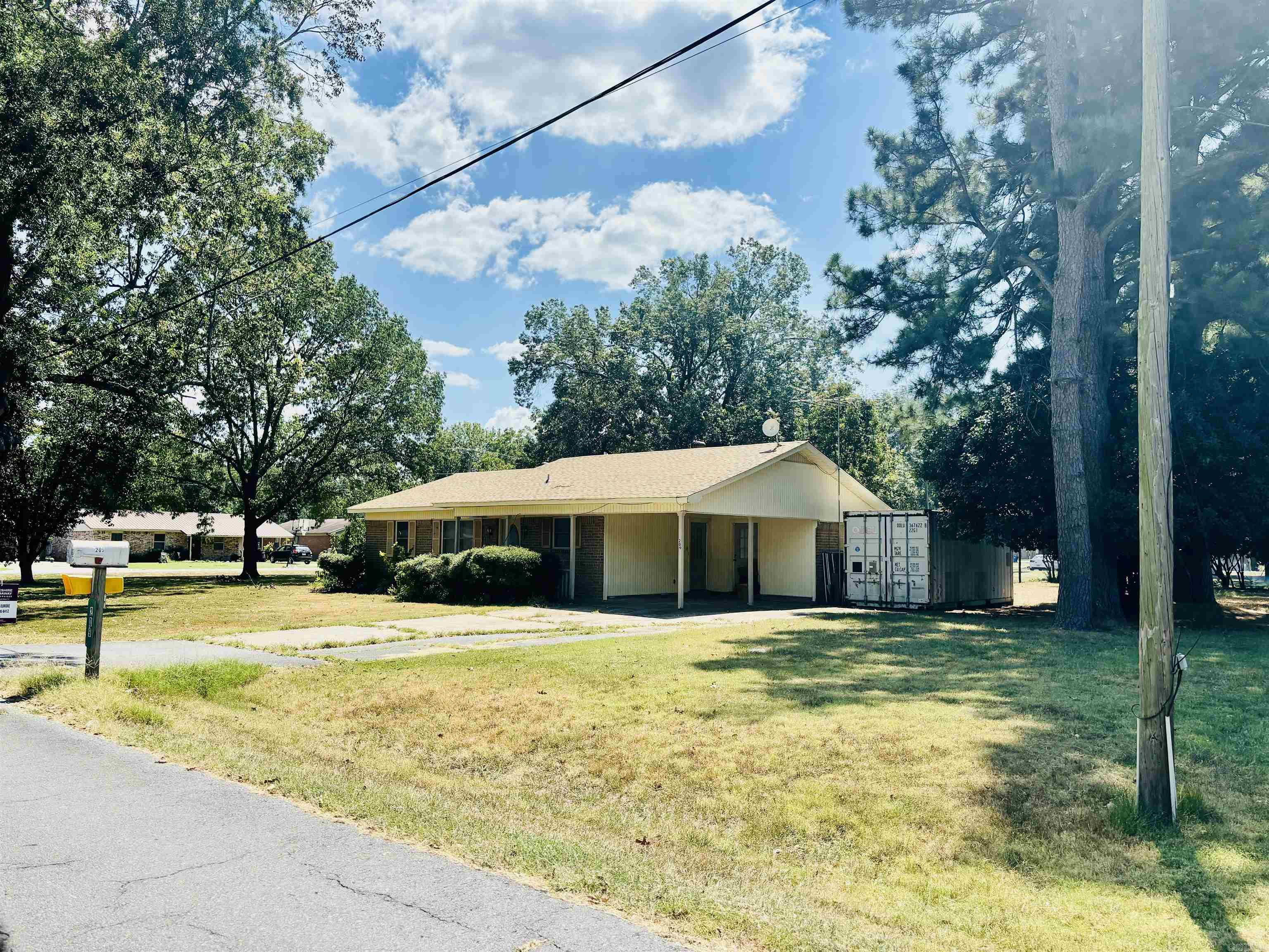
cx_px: 634
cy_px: 476
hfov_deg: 67.3
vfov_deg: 53.1
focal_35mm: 26
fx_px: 953
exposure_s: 1/3311
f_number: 1.6
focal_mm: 5.96
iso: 50
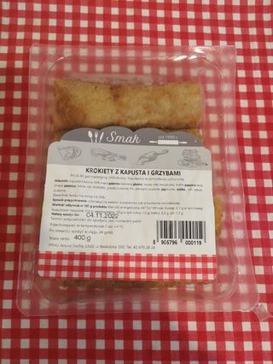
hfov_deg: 51.4
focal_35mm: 27
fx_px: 284
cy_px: 182
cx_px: 136
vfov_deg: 65.3
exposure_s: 1/33.3
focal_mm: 3.95
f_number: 2.2
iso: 160
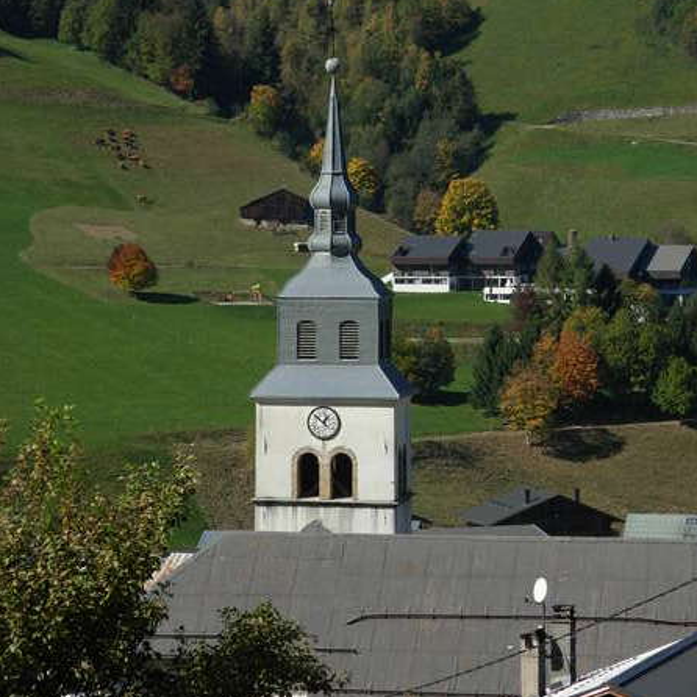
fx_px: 3850
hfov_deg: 10.3
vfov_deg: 10.3
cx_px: 348
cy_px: 325
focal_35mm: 169
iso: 79
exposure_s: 1/724
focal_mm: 23.5
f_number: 4.5
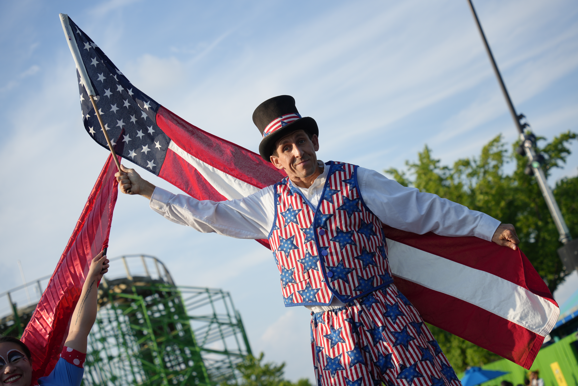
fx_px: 1156
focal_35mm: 72
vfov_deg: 18.9
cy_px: 193
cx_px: 289
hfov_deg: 28.1
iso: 100
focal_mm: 72
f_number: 4.5
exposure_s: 1/800
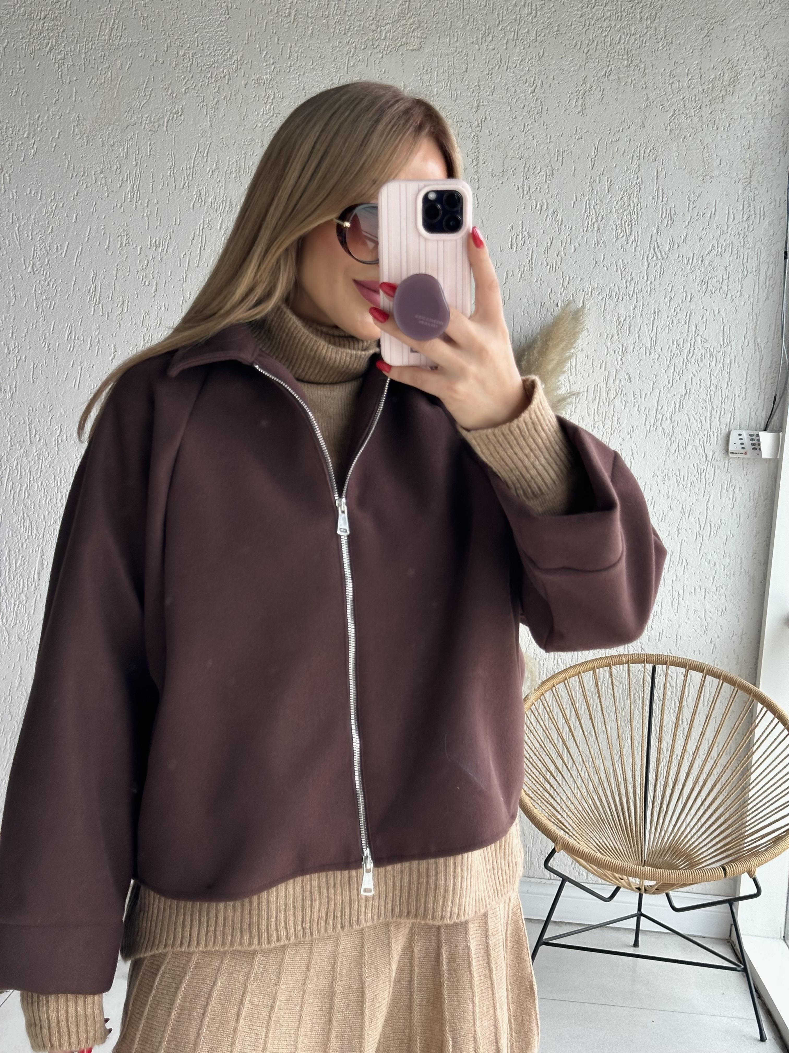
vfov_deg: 39.7
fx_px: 1459
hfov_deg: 30.3
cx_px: 394
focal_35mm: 48
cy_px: 526
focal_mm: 6.86
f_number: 1.78
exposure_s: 1/315
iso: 64
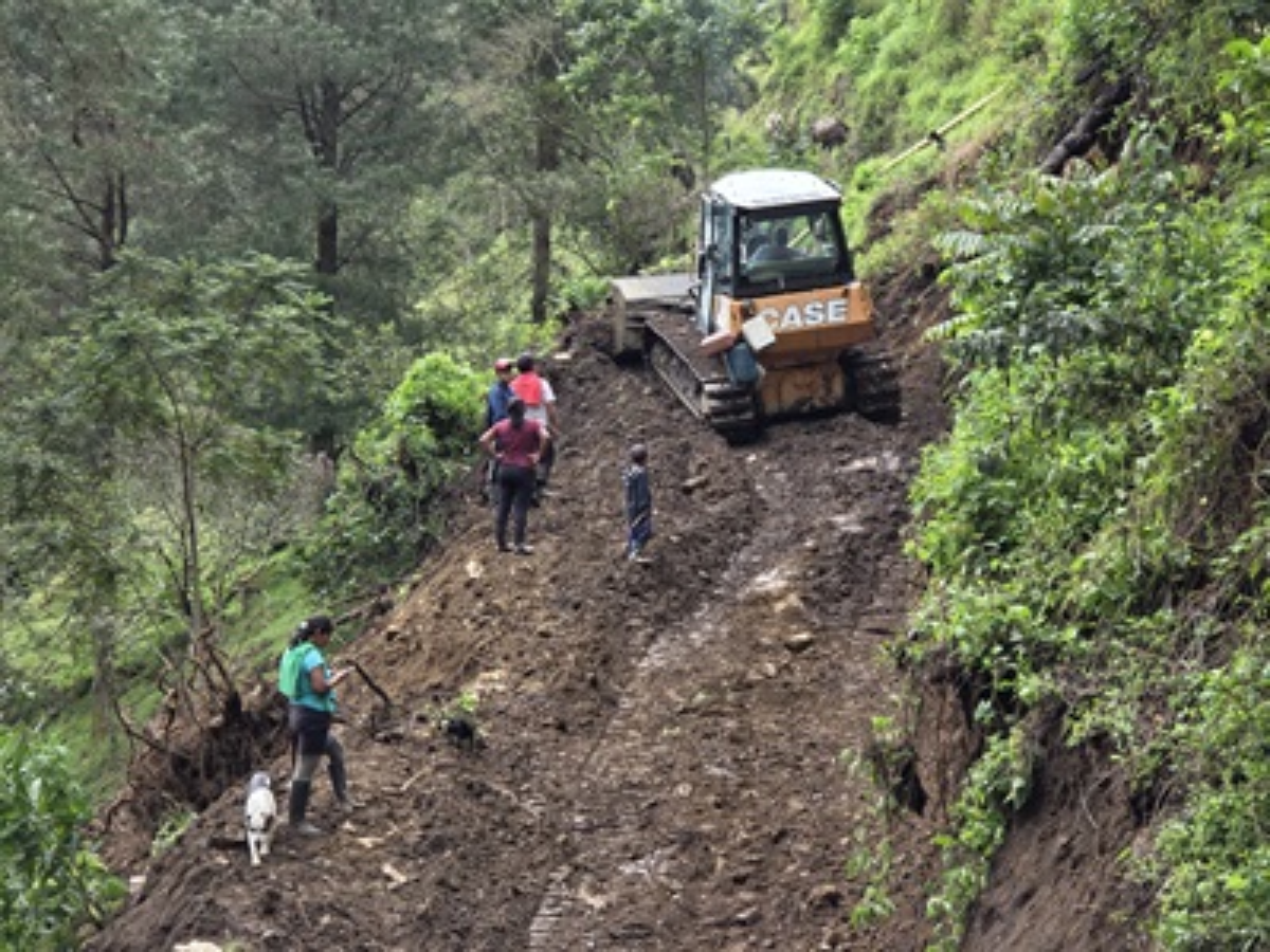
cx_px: 635
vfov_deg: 12.9
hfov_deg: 17.1
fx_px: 4219
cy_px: 476
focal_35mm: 115
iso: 64
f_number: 3.4
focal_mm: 18.6
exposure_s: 1/120
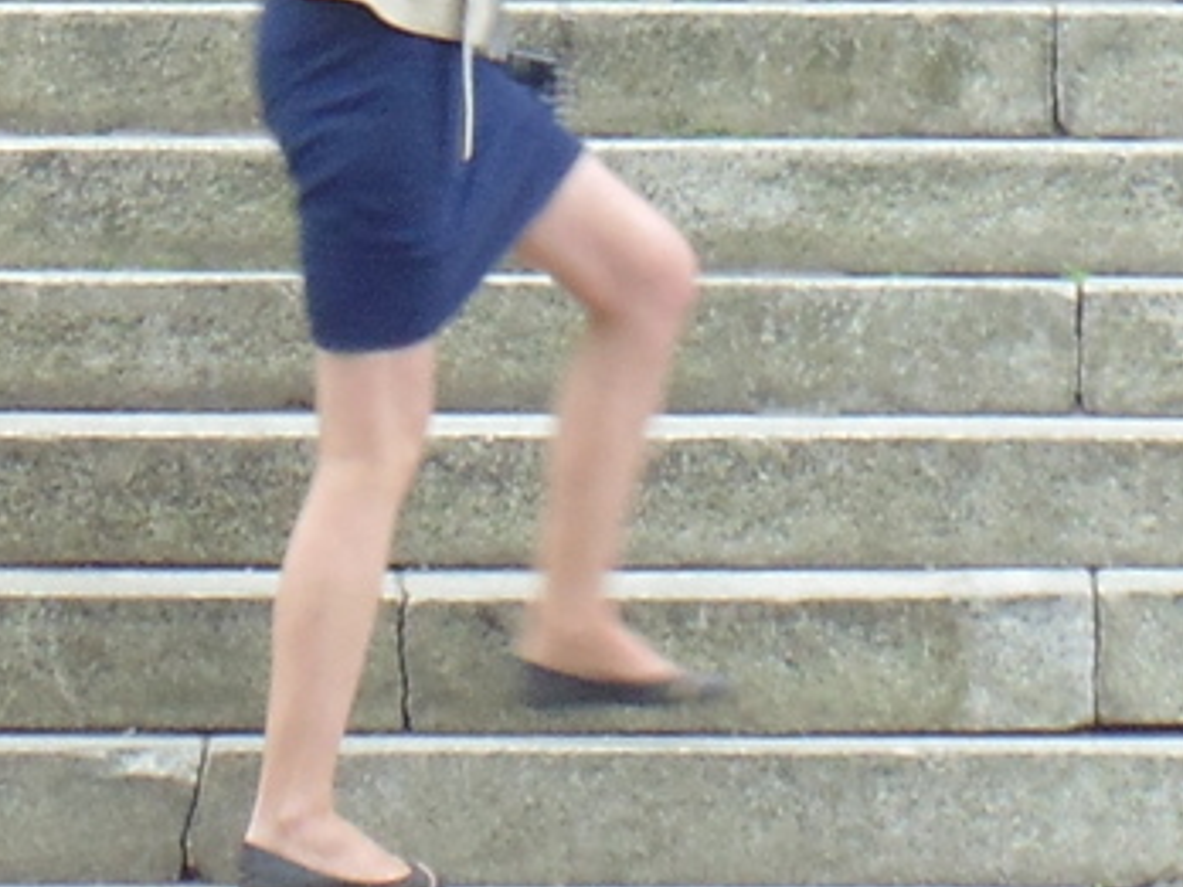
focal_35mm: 436
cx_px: 1557
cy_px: -1295
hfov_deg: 4.5
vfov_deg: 3.4
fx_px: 14900
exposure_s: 1/30
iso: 80
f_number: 4.3
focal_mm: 14.1
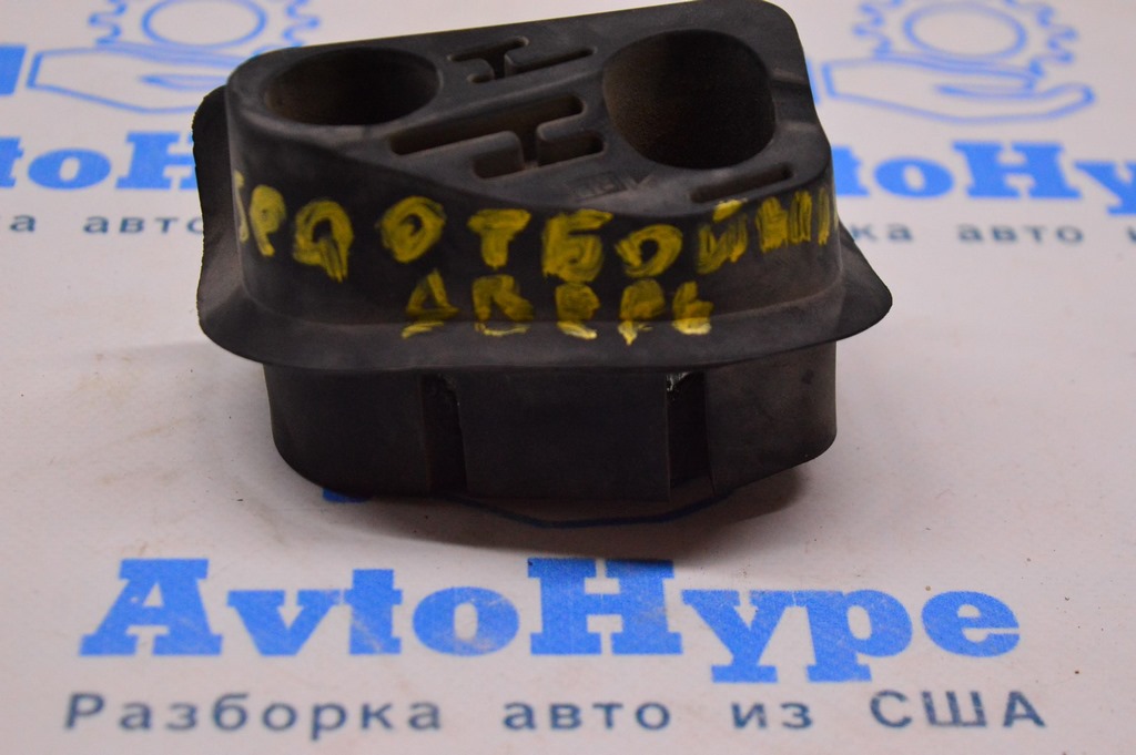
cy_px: 378
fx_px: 2601
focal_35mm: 82
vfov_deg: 16.5
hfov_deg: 24.6
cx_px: 568
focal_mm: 55
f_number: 5.6
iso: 3200
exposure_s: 1/320
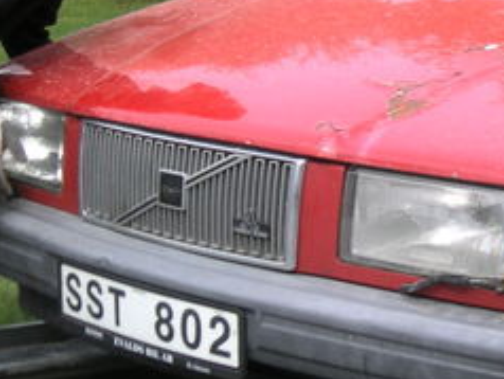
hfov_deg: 20.3
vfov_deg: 15.7
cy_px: 155
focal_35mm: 94
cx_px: 485
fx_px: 1370
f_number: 2.8
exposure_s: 1/217
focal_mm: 5.7
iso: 50
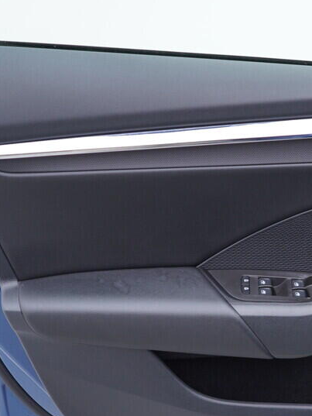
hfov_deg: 21.3
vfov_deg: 29.3
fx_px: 793
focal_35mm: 66
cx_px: 332
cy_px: 261
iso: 125
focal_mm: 24
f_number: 2.8
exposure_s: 1/40
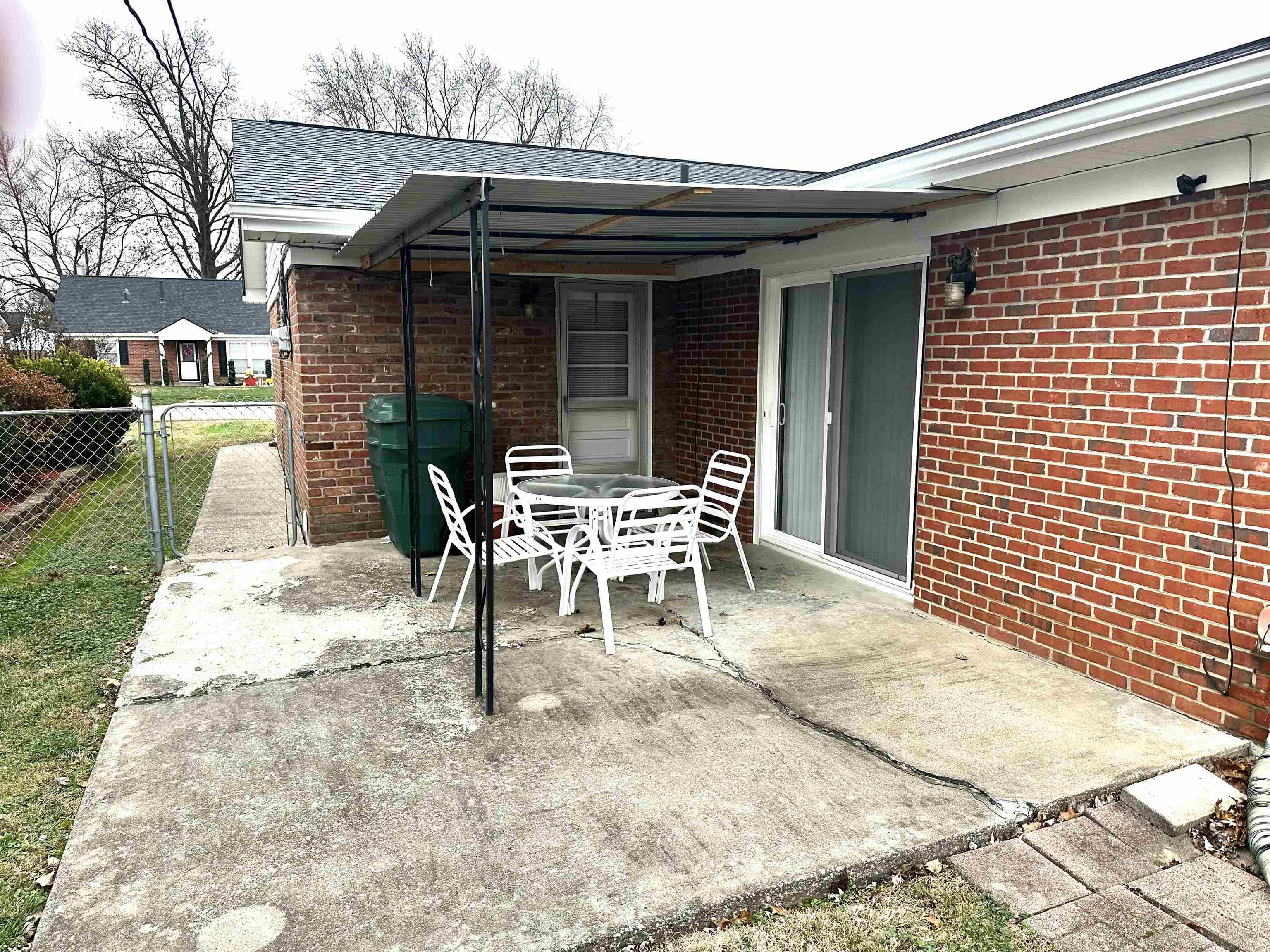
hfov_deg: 71.6
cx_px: 635
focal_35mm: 24
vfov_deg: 56.8
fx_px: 881
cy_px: 476
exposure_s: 1/538
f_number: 1.78
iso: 80
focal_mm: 6.86
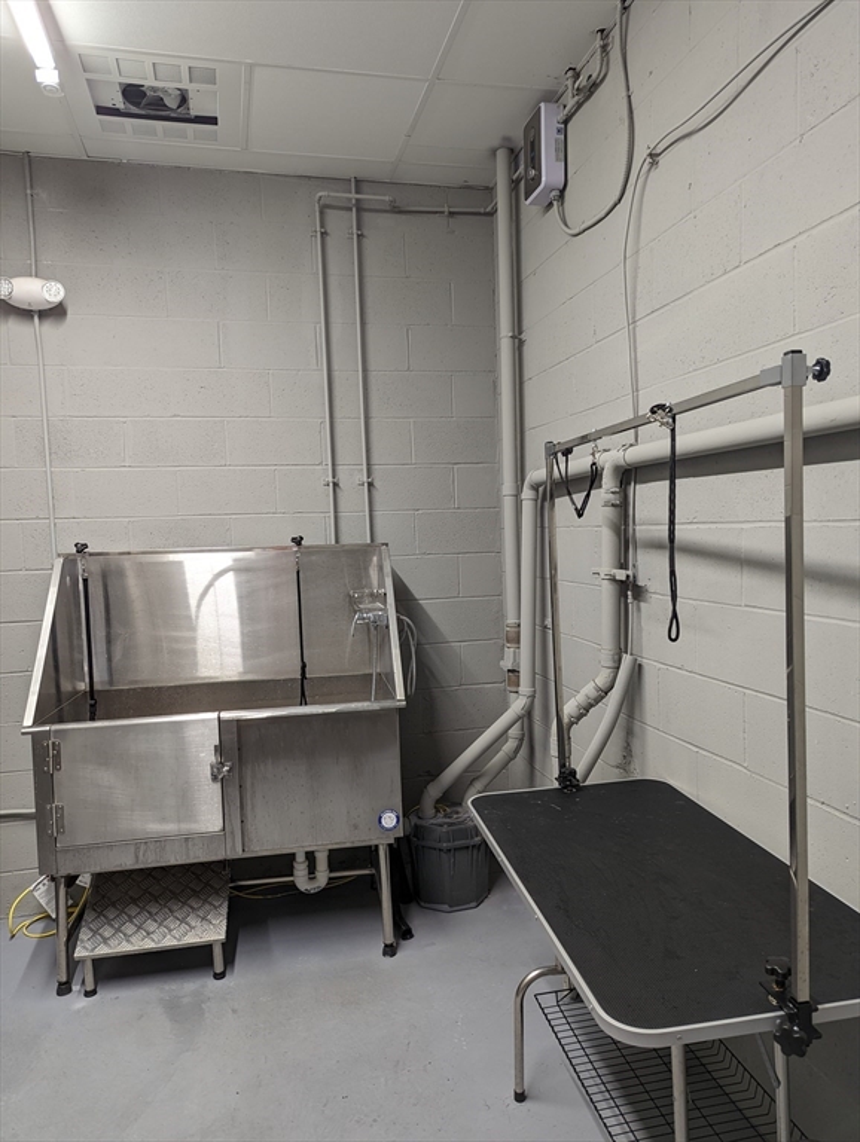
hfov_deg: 56.9
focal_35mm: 24
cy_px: 571
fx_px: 793
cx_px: 430
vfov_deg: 71.5
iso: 59
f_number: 1.85
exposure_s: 1/24
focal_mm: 6.81
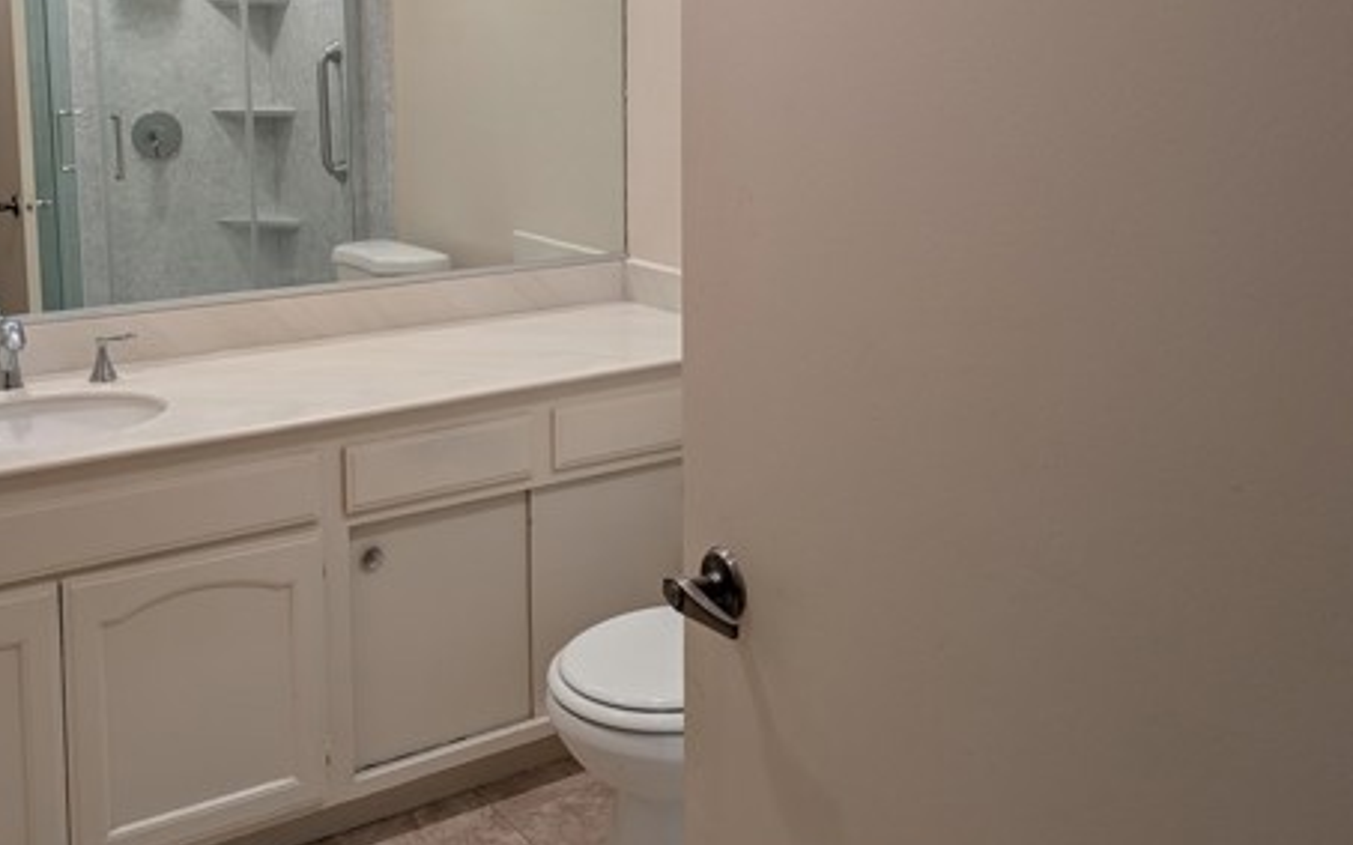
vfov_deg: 34.5
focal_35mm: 36
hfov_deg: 53.9
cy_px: 208
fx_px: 1327
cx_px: 609
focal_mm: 6.9
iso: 23
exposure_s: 1/140
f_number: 1.68
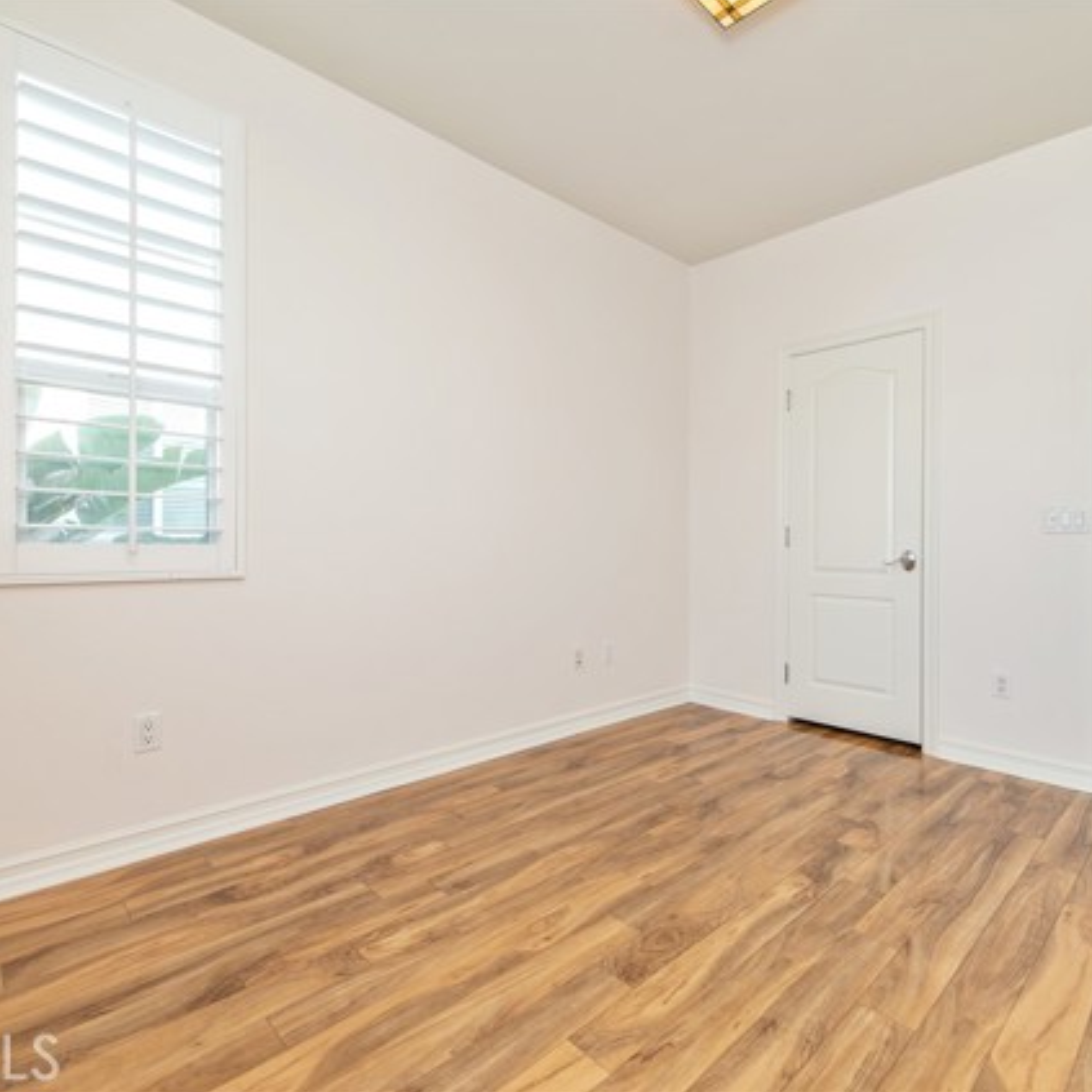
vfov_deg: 80.7
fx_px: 642
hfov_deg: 80.3
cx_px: 617
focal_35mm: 18
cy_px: 545
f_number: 4.5
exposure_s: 1/80
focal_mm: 14
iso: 200
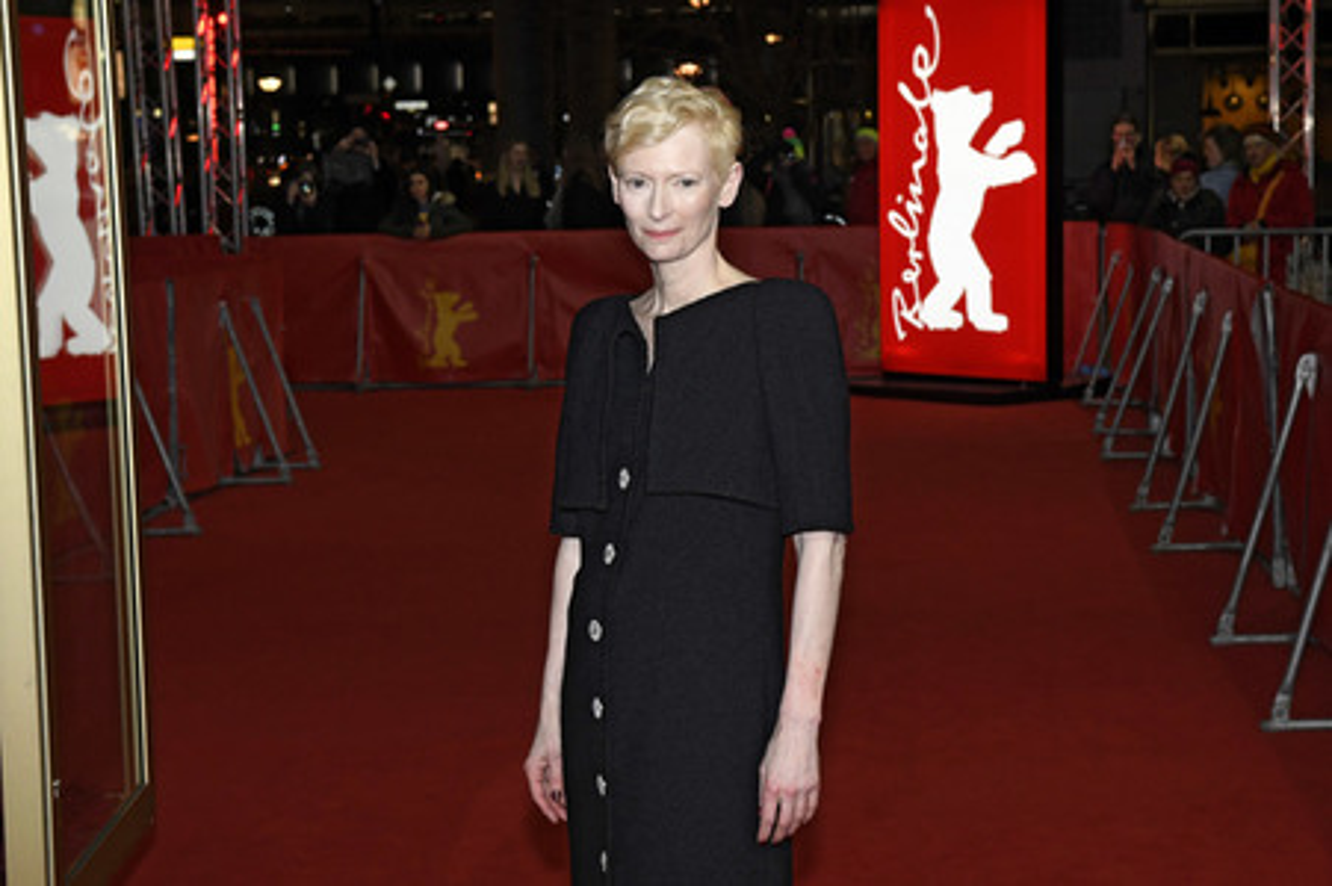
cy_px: 443
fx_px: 2218
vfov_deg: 22.6
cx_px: 666
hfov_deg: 33.4
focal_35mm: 60
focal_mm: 40
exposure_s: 1/200
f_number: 6.3
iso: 1600
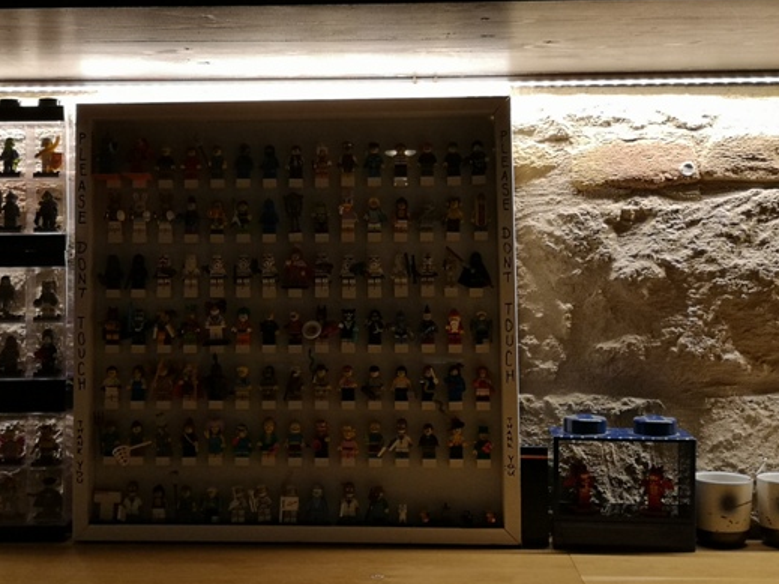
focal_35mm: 54
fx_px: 1215
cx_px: 323
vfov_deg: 27.0
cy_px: 264
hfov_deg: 35.5
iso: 100
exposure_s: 1/50
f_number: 1.8
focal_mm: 3.95
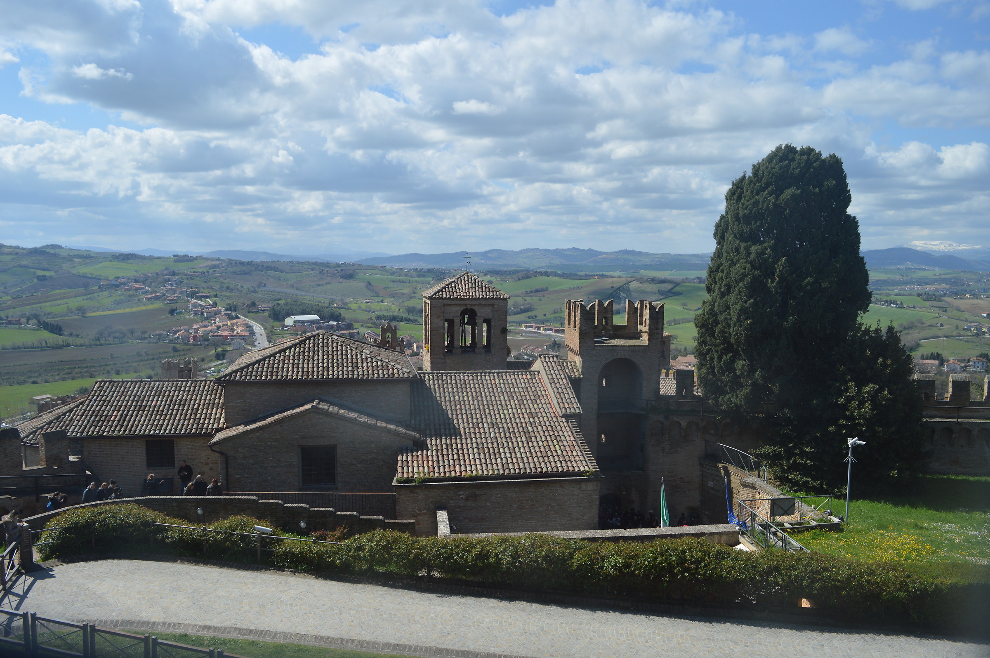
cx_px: 495
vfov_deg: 47.8
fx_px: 742
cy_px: 329
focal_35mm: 27
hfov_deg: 67.4
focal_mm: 18
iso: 200
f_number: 5
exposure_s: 1/1250
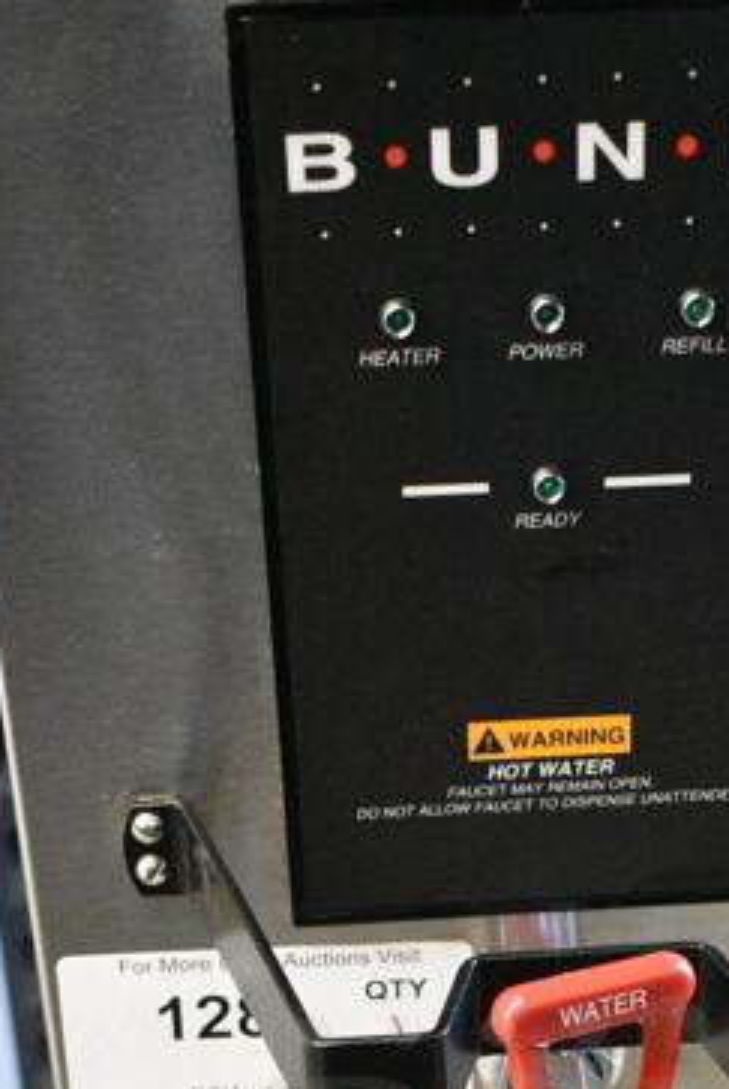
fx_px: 2514
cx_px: 498
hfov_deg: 16.5
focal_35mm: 83
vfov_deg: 23.2
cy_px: 1154
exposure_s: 1/60
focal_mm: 22
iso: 6400
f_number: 4
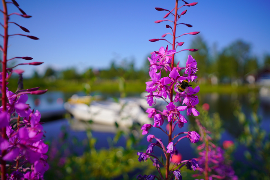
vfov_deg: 53.2
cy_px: 90
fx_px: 180
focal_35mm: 24
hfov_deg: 73.7
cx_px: 135
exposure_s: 1/2500
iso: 160
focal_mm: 24
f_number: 2.8
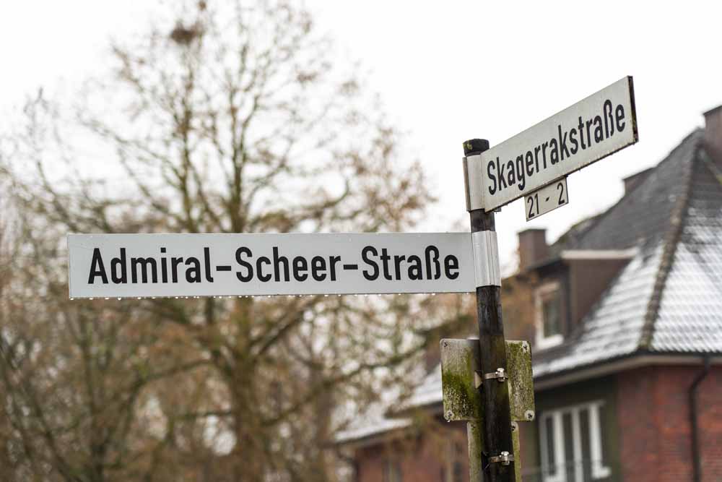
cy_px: 241
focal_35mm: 105
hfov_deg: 19.5
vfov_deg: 13.0
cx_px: 361
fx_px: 2106
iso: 320
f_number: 4
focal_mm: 105
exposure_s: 1/125
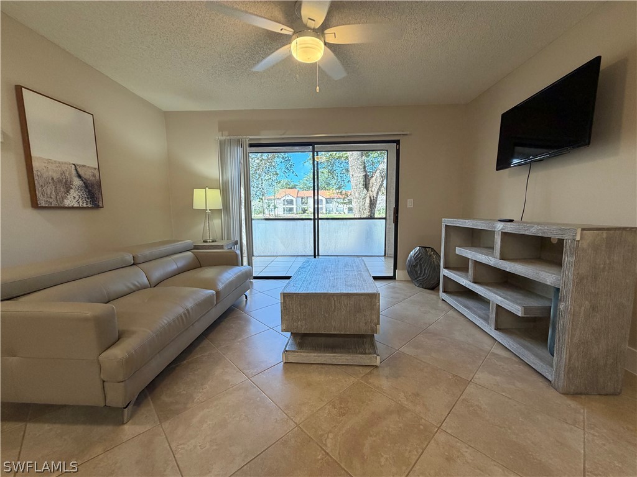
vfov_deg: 85.7
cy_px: 238
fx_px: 258
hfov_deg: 102.1
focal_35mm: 14
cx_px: 318
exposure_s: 1/120
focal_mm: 2.22
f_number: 2.2
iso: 250
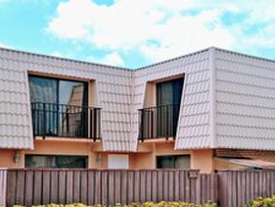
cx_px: 131
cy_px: 108
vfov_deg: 38.7
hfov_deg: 50.1
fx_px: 294
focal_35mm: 37
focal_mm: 3.98
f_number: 1.8
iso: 25
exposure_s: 1/1009
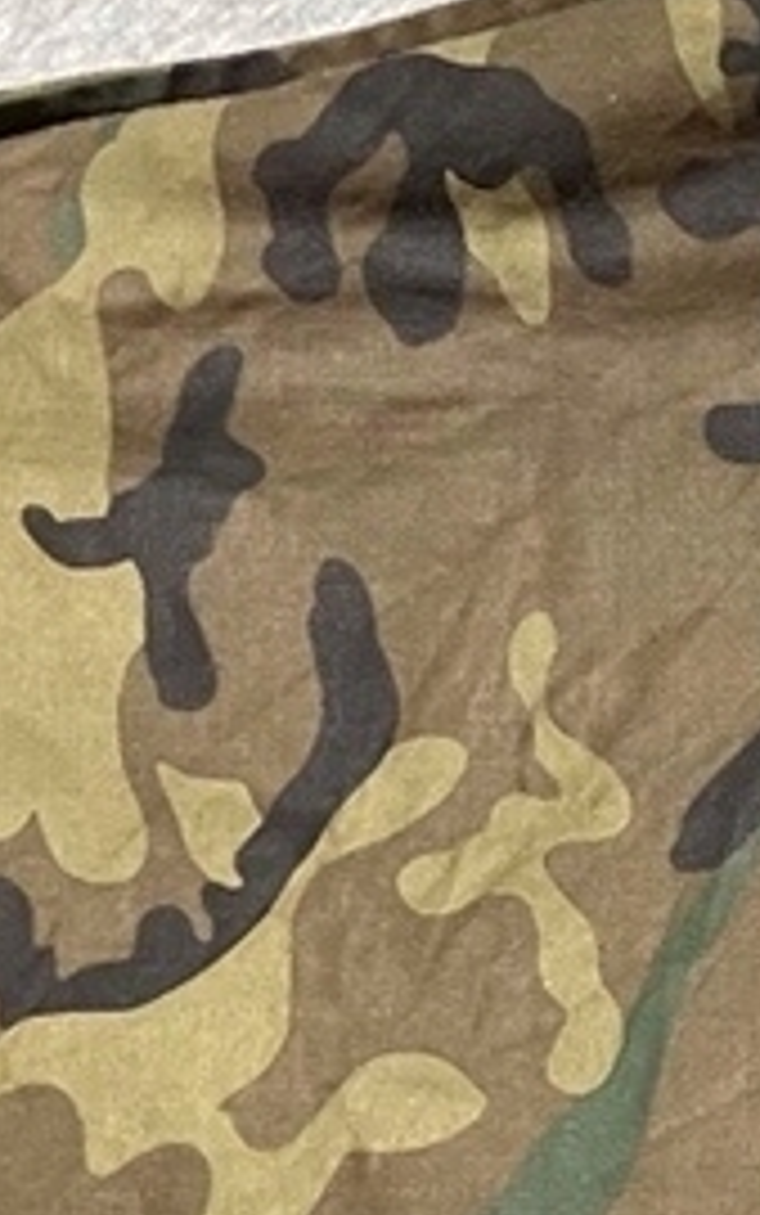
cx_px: 1547
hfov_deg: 9.3
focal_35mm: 132
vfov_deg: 15.8
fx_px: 4370
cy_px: 864
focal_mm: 3.99
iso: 320
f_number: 1.8
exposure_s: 1/52
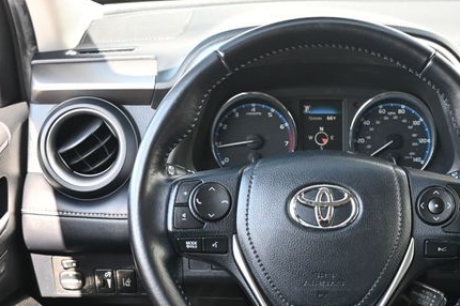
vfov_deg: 22.8
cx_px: 322
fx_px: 755
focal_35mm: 59
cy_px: 208
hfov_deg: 33.5
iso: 900
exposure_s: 1/125
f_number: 4.5
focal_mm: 26.5
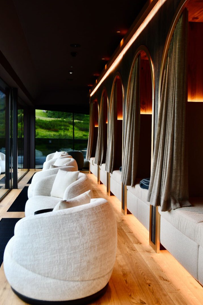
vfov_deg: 51.9
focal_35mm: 37
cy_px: 153
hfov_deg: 35.9
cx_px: 100
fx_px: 313
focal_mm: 24
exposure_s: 1/250
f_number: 2.8
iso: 560
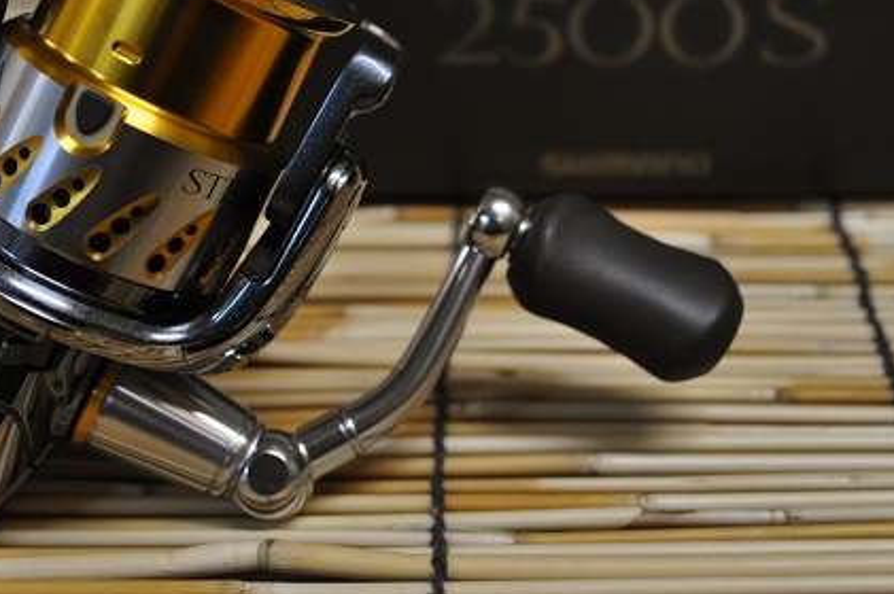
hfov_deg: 26.0
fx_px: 1935
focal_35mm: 78
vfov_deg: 17.4
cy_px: 148
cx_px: 397
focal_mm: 34
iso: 800
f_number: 5
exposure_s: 1/50
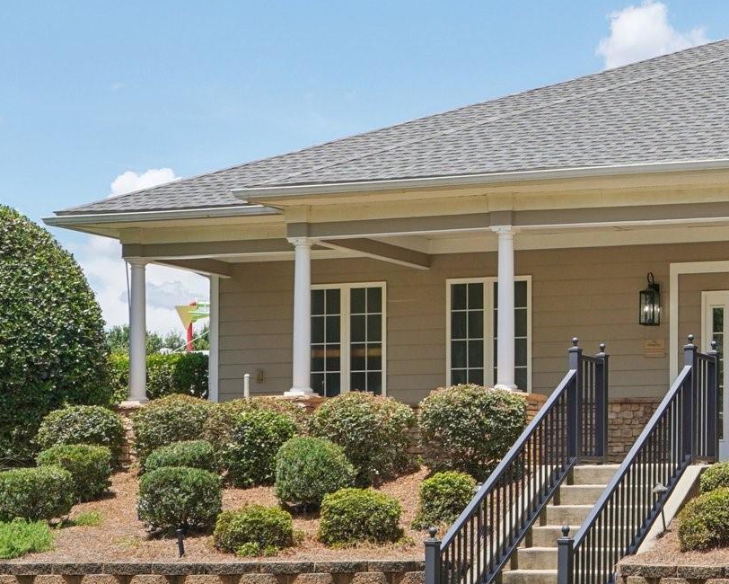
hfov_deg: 24.2
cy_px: 155
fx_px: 1532
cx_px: 886
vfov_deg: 21.4
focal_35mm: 71
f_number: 8
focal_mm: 20
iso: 100
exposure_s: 1/250
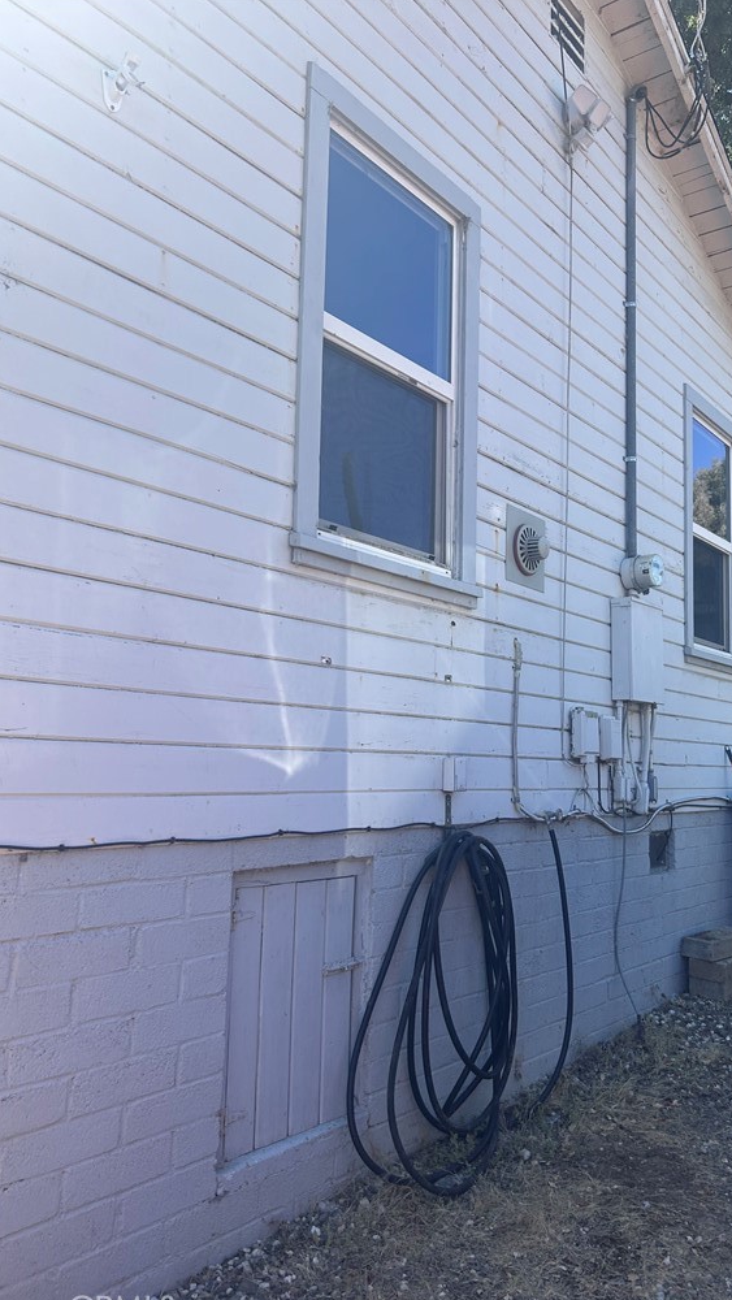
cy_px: 660
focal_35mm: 29
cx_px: 476
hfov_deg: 39.8
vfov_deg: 66.1
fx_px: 1000
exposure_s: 1/1280
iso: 50
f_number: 1.5
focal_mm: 5.7
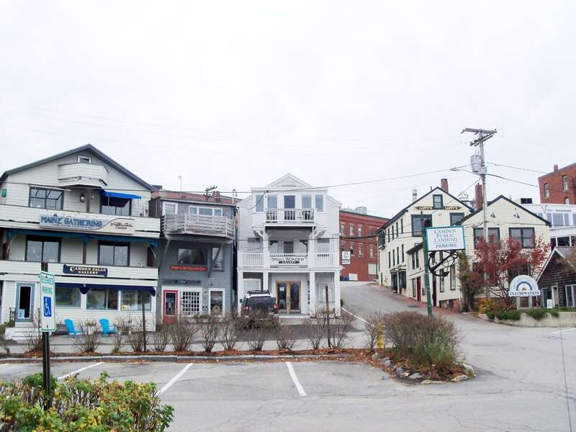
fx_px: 582
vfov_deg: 40.7
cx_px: 288
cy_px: 216
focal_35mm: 35
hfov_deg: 52.6
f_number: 3
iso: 80
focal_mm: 6.3
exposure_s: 1/320
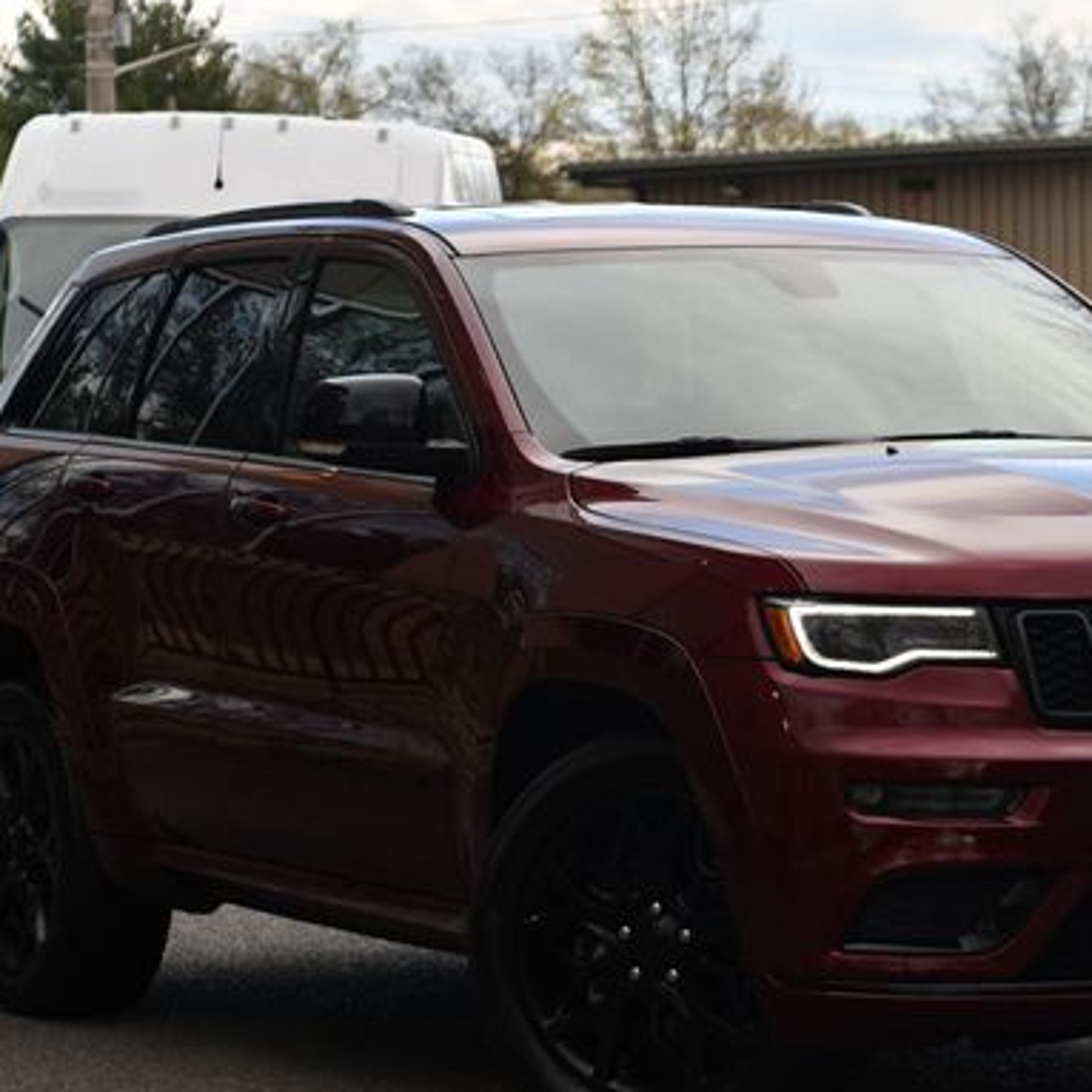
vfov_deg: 11.0
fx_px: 5675
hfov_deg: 11.0
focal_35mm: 159
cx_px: 798
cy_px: 579
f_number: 5.6
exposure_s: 1/250
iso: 200
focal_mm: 75
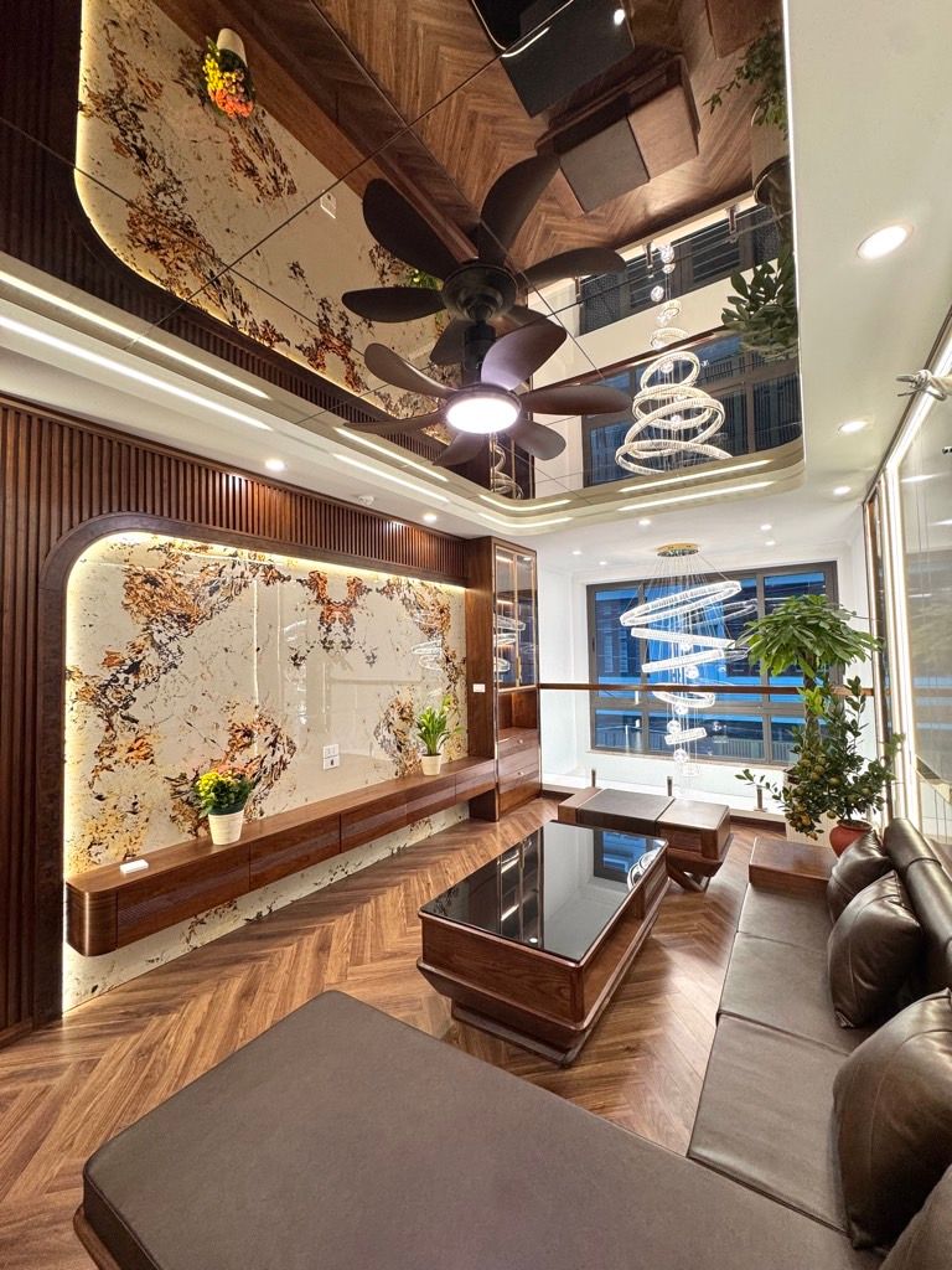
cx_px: 476
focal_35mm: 14
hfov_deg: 85.7
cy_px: 635
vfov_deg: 102.1
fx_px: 513
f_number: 2.2
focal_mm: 2.22
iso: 160
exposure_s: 1/100
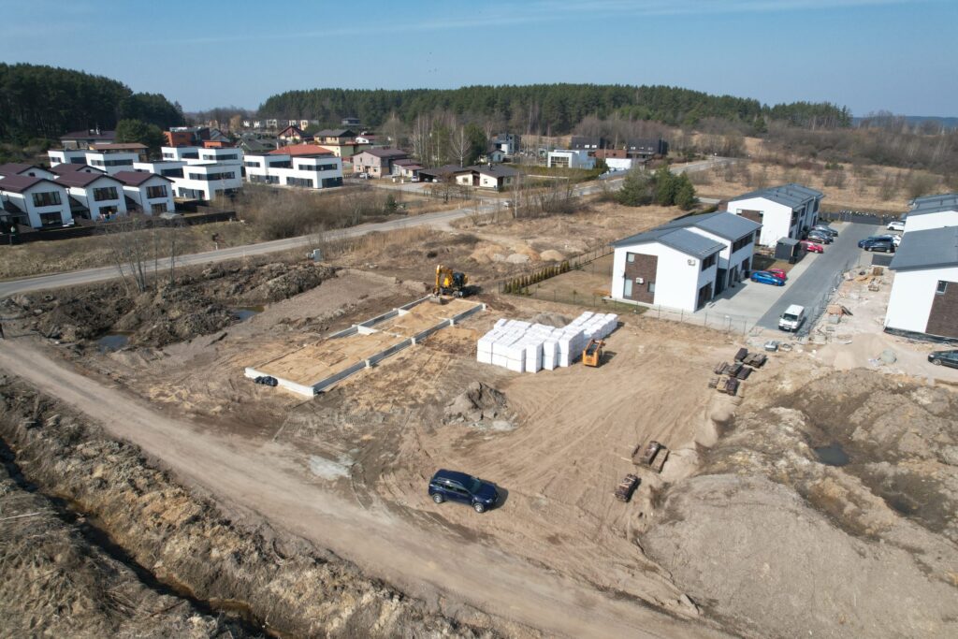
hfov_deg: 78.6
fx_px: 585
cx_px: 479
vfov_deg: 57.2
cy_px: 320
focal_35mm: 22
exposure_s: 1/1600
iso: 100
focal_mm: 8.38
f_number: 2.8
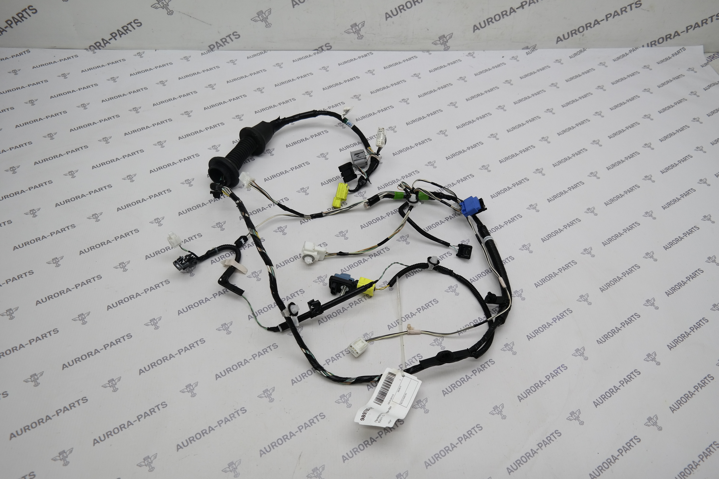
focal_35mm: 27
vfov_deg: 47.9
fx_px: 539
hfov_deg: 67.4
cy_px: 240
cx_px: 360
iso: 100
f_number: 4
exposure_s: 1/80
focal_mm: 18
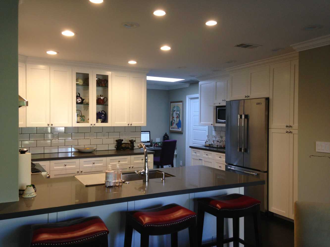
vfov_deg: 43.0
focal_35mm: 33
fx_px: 315
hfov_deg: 55.3
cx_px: 165
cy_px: 124
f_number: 2.4
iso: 80
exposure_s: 1/20
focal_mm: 4.13
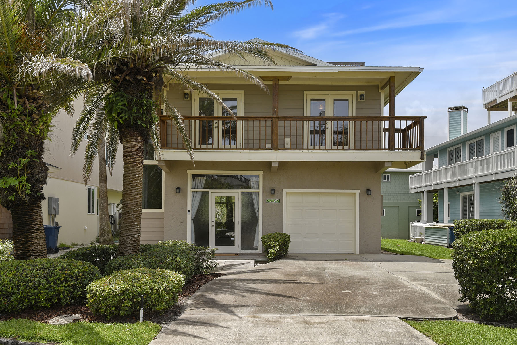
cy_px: 172
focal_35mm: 24
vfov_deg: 53.1
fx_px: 345
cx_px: 258
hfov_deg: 73.7
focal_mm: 24
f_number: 11
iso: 125
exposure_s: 1/50
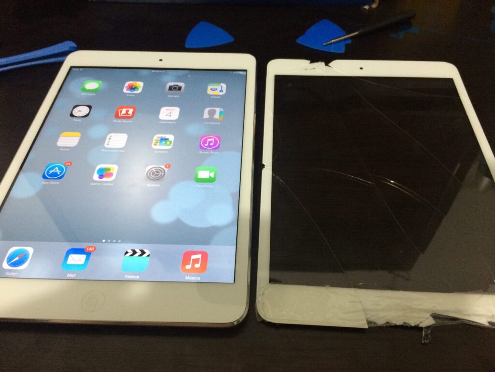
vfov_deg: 48.2
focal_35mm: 29
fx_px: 415
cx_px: 248
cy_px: 186
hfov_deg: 61.7
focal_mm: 4.15
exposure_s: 1/30
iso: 320
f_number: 2.2
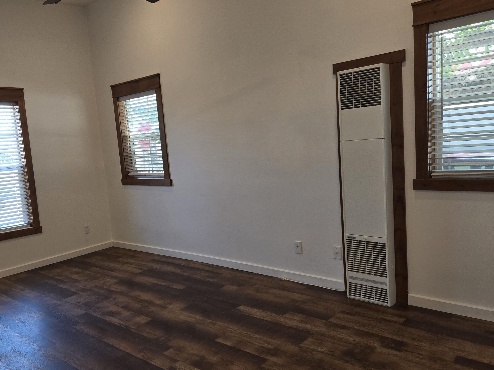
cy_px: 189
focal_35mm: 30
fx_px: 428
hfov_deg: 59.2
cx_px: 186
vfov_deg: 46.8
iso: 40
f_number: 1.8
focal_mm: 5.4
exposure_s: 1/60
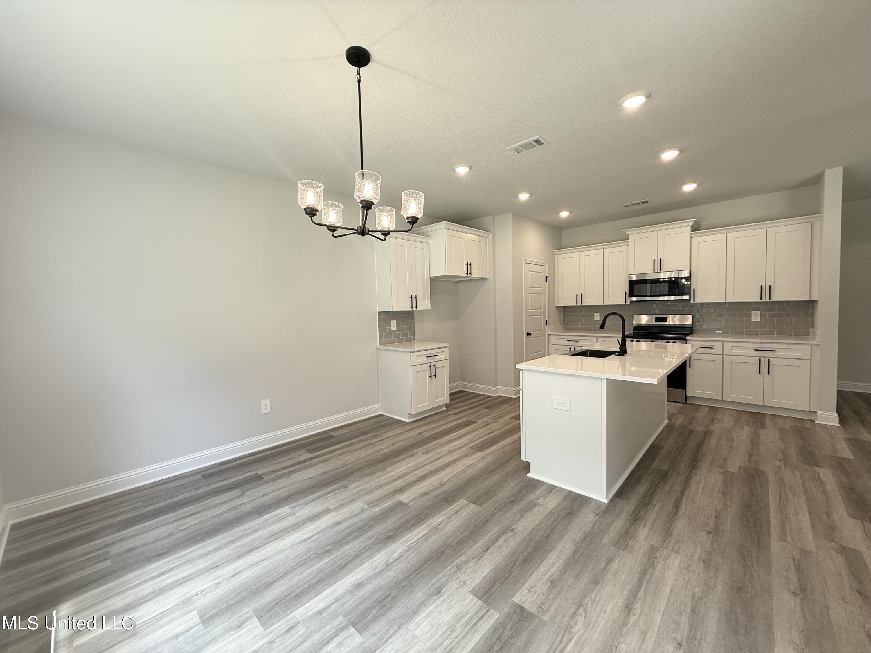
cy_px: 326
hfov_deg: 102.1
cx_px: 436
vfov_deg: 85.7
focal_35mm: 14
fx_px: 352
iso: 200
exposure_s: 1/120
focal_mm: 2.22
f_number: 2.2
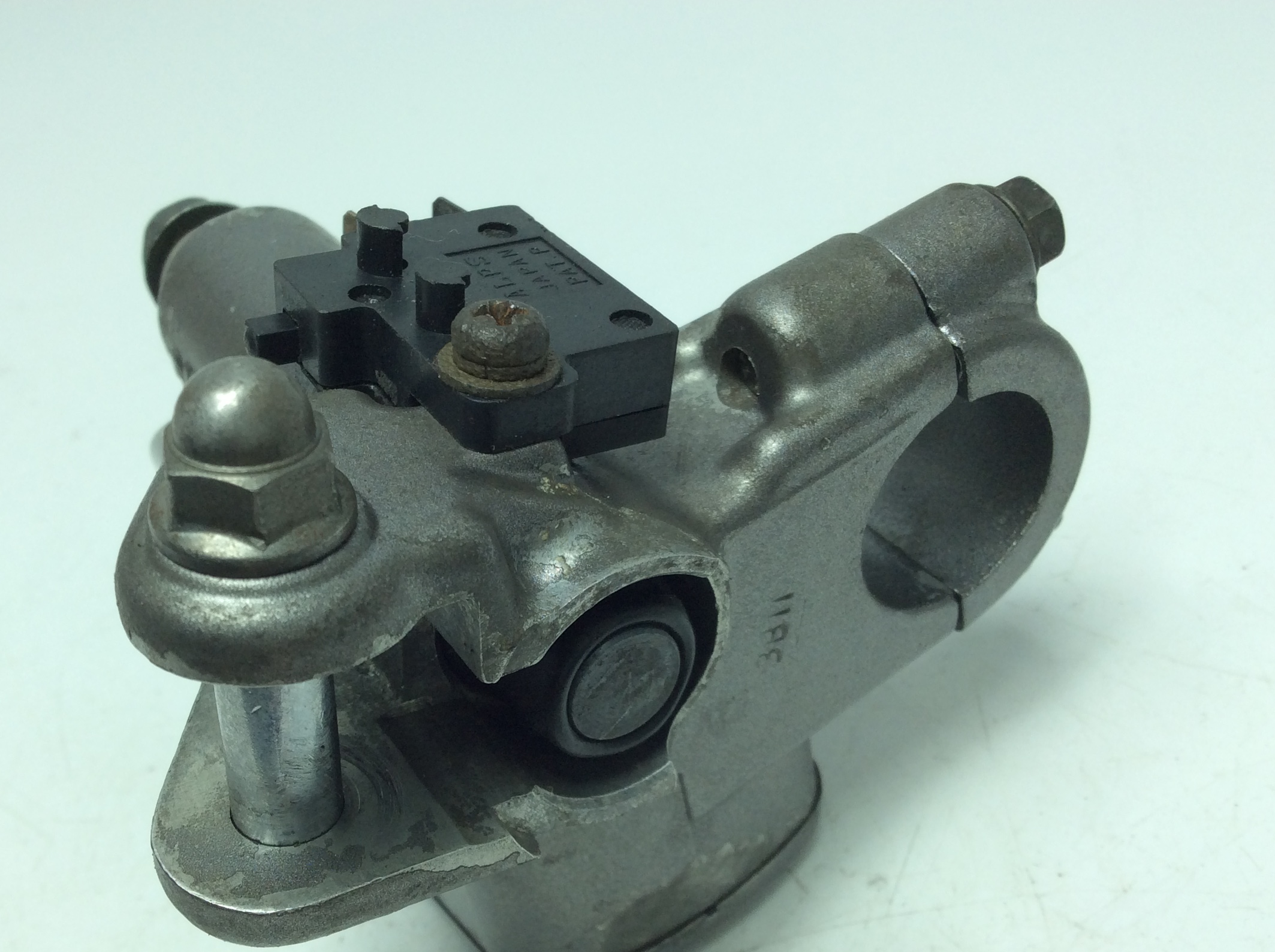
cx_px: 513
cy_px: 579
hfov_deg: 47.7
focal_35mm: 39
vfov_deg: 36.6
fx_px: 1434
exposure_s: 1/266
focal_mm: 3.3
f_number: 2.4
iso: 32
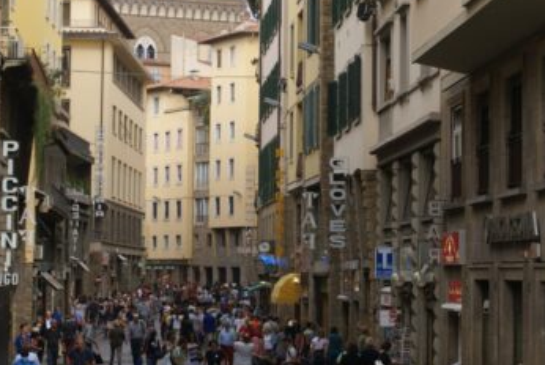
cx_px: 277
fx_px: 1971
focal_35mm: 130
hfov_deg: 15.7
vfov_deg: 10.6
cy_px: 120
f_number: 6.3
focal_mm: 50
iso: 100
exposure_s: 1/80
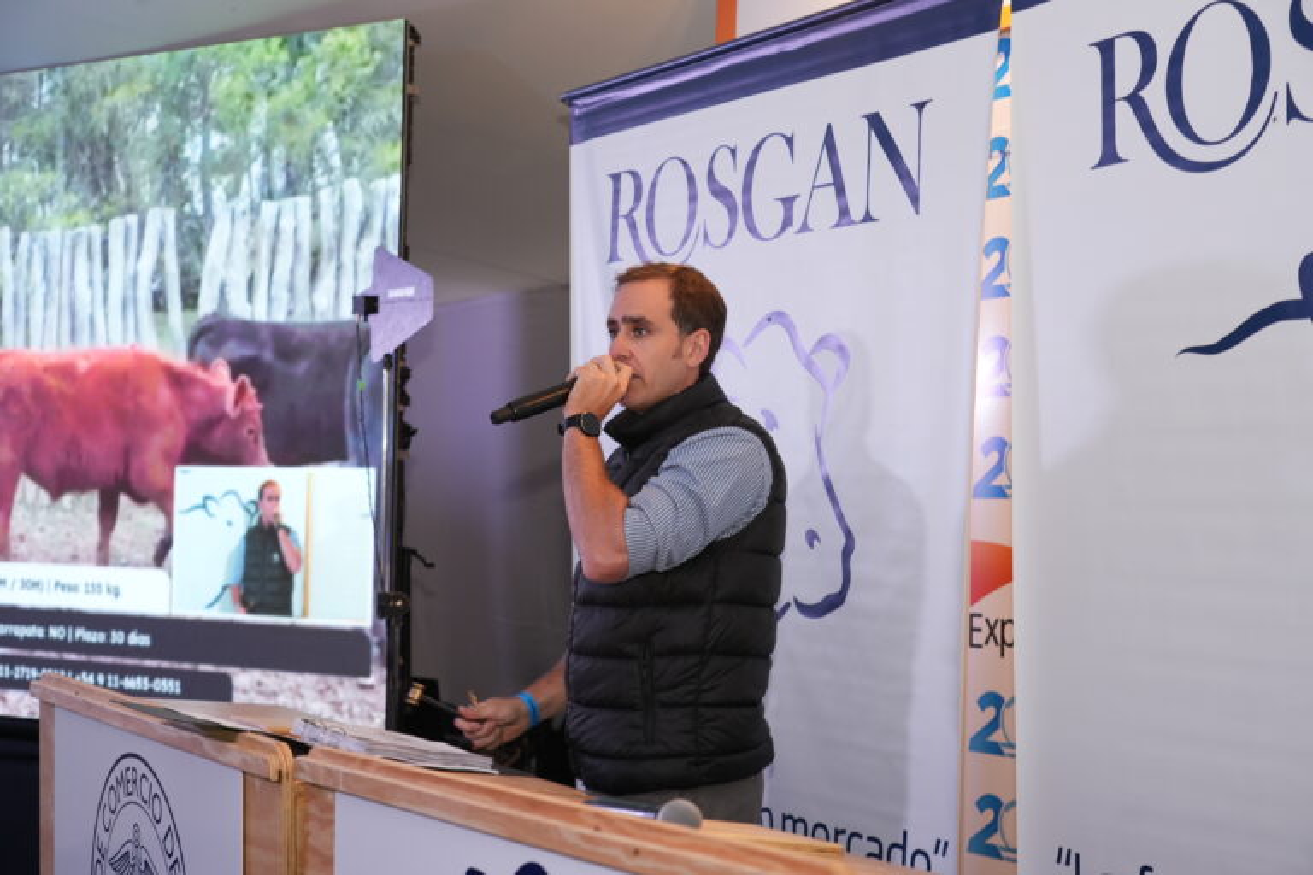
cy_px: 438
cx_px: 656
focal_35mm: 53
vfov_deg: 25.5
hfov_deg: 37.5
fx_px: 1933
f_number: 4
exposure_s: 1/80
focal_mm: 53
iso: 1000
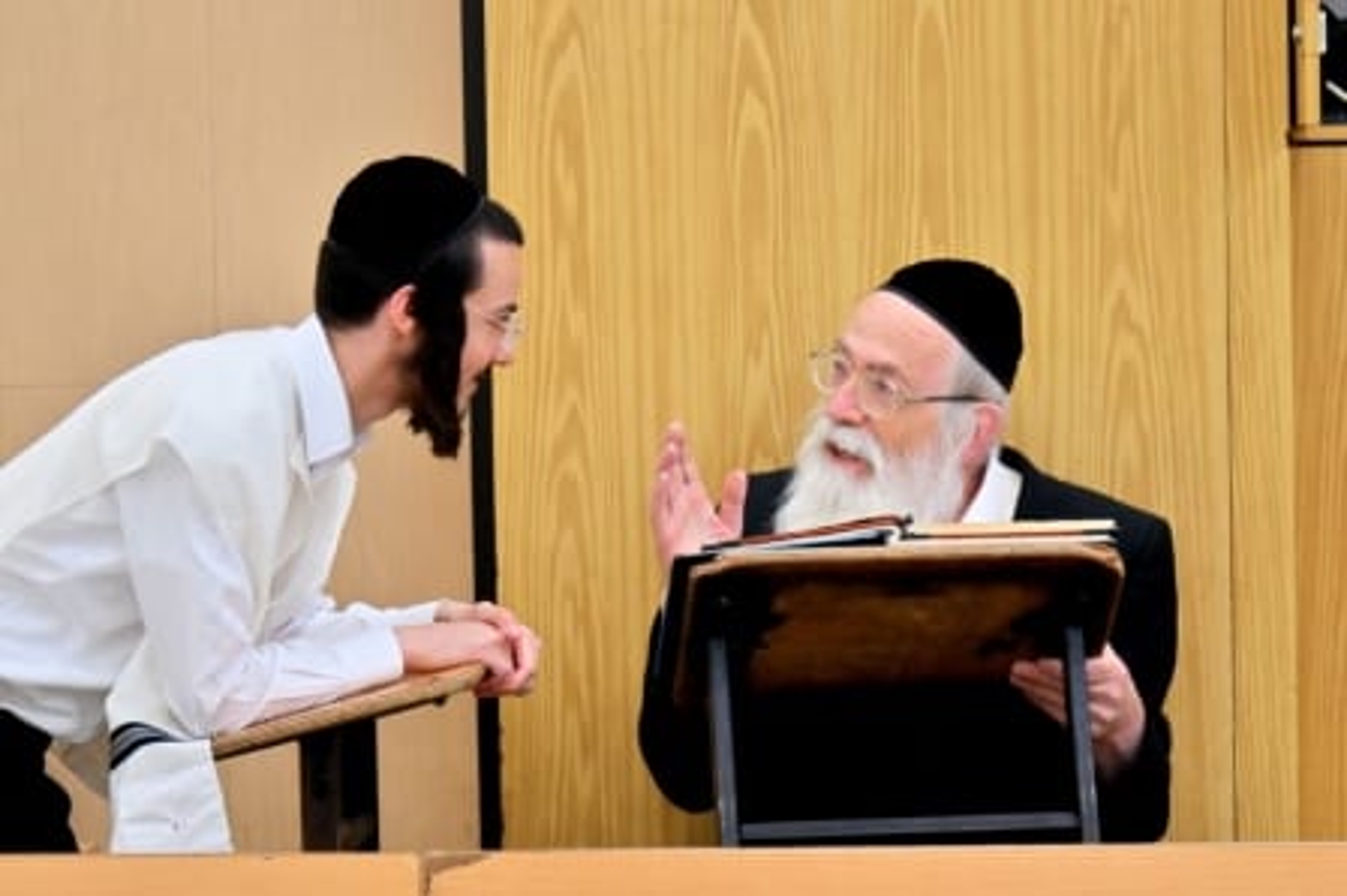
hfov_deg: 12.5
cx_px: 674
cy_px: 448
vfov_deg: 8.3
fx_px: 6169
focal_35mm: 165
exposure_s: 1/320
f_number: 4
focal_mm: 110
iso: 1000
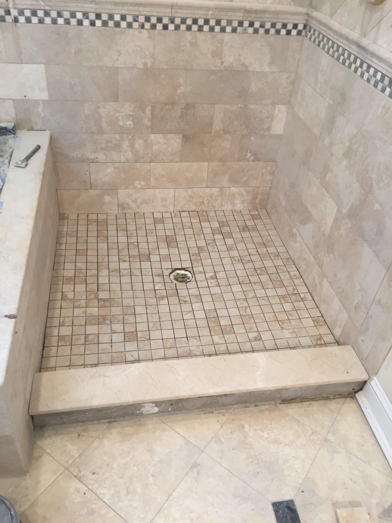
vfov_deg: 61.7
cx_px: 196
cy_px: 262
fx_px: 438
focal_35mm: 29
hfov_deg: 48.2
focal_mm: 4.15
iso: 64
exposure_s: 1/30
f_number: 2.2
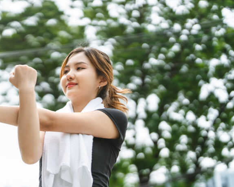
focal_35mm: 84
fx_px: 582
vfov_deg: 18.3
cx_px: 26
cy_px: 112
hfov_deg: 22.2
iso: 100
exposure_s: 1/8000
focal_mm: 50
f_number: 1.2
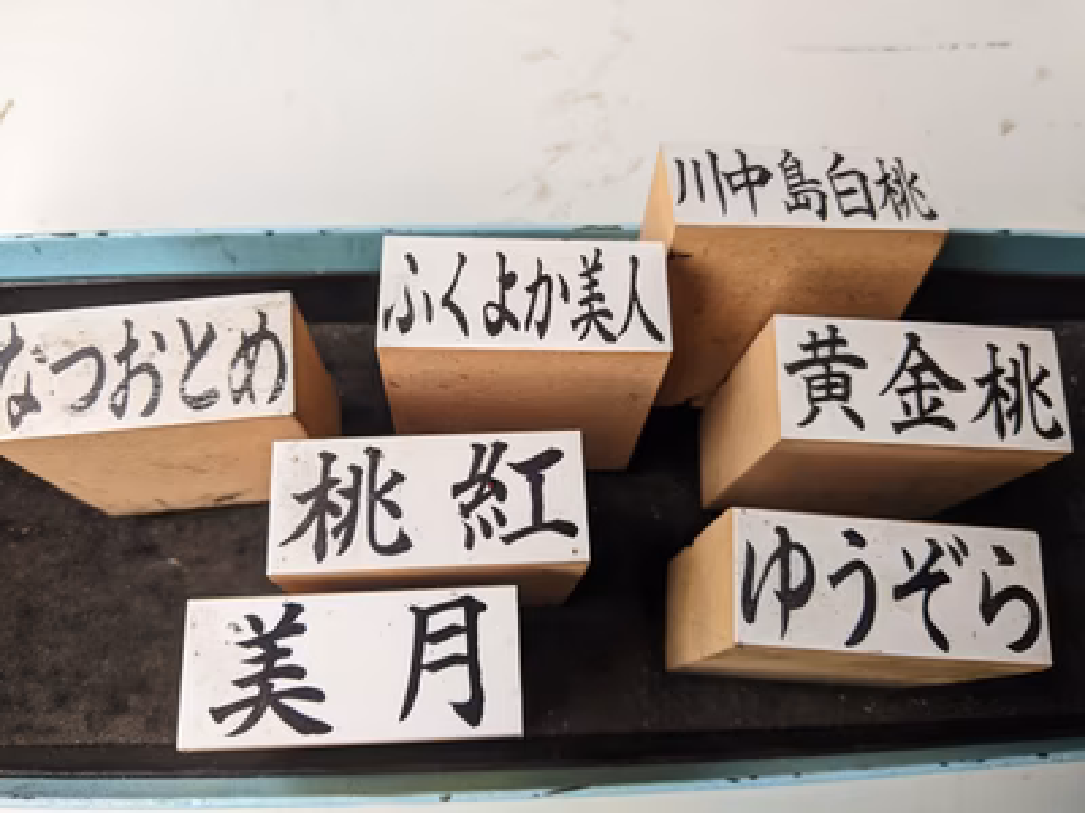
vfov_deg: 51.4
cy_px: 406
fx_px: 846
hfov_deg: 65.3
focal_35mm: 27
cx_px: 542
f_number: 1.8
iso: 82
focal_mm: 4.44
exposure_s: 1/120
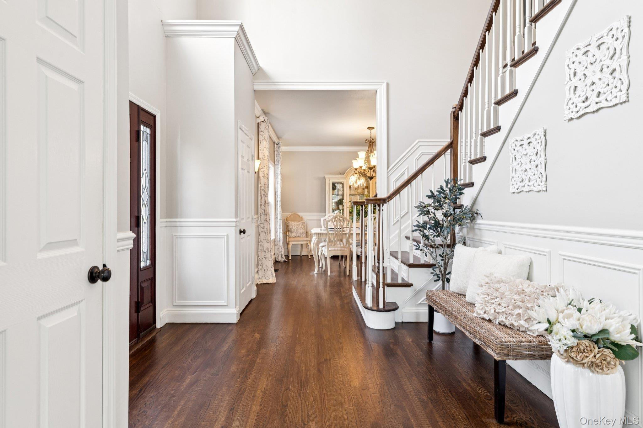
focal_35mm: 19
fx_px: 339
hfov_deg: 86.9
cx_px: 322
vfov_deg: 64.5
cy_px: 214
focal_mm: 19
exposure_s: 1/13
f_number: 8
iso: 320
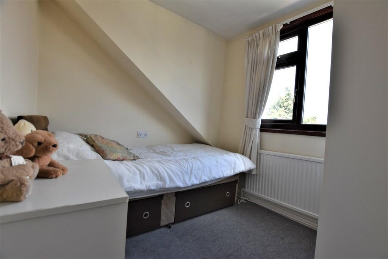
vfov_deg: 77.3
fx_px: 162
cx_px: 194
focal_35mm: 15
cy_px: 130
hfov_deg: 100.4
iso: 400
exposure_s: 1/250
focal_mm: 10
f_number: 5
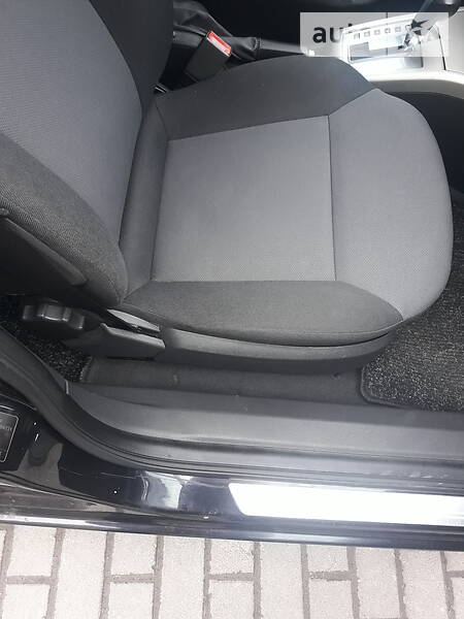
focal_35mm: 28
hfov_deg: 49.7
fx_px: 500
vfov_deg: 63.4
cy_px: 310
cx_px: 232
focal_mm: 3.7
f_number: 1.9
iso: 64
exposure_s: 1/100
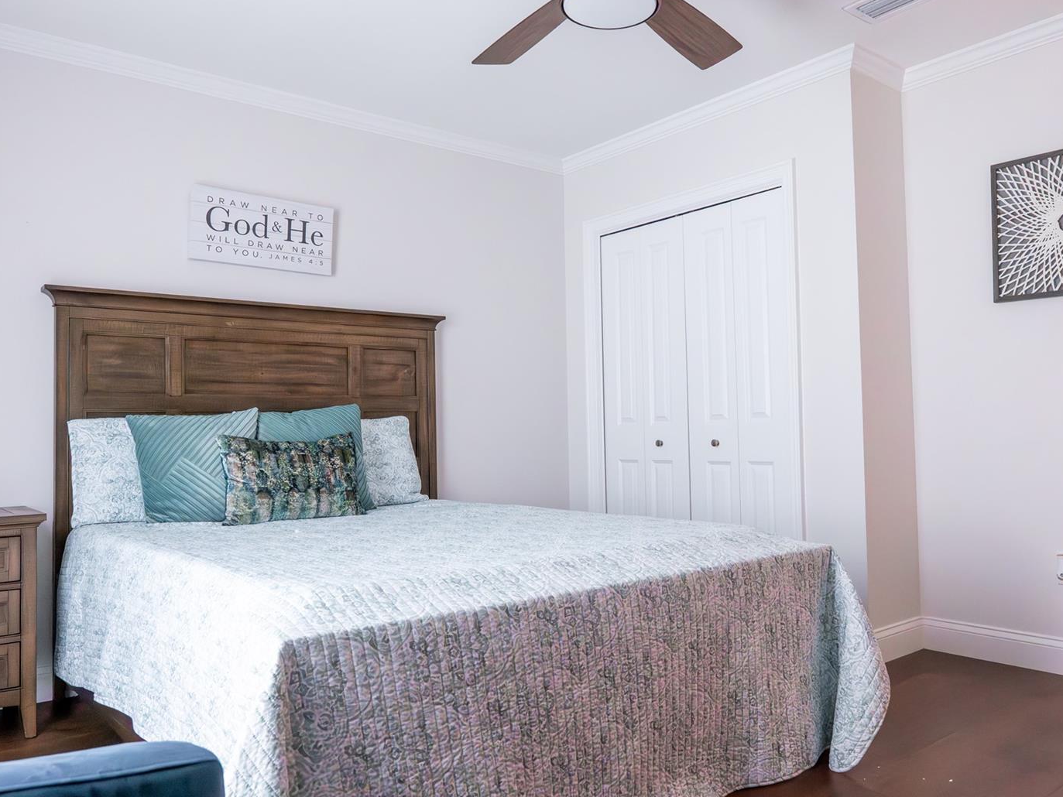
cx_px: 565
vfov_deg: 49.8
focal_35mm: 28
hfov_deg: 63.4
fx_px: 860
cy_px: 392
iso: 16000
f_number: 7.1
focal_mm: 24
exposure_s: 1/125
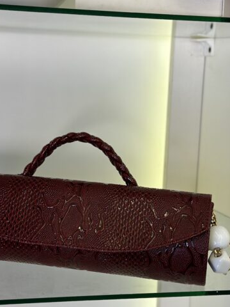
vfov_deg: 24.4
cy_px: 148
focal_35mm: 80
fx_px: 709
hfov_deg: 18.3
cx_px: 65
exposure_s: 1/141
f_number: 1.78
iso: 80
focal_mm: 6.86
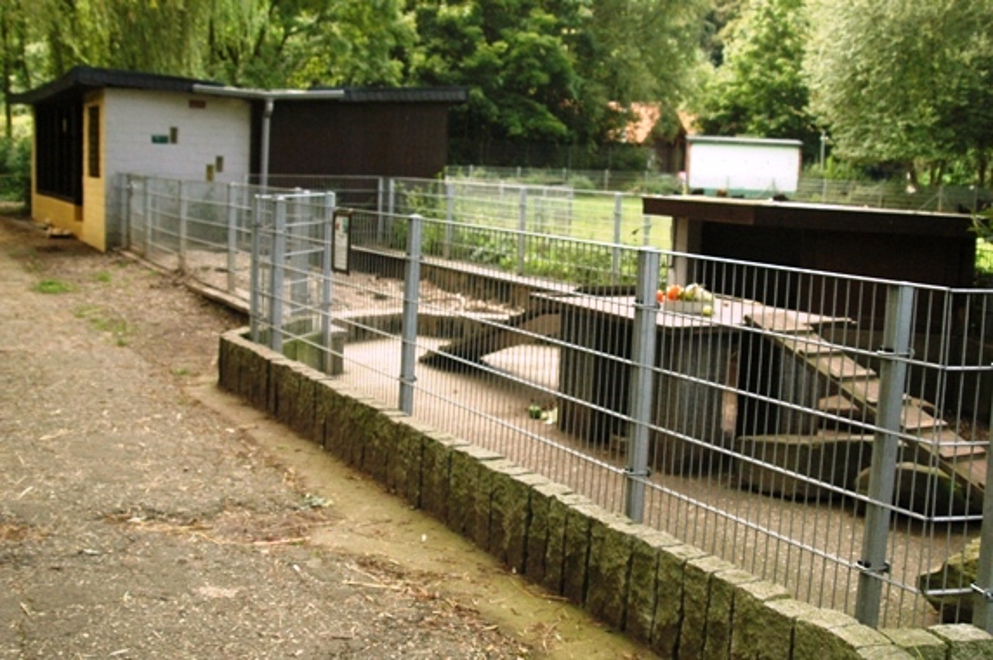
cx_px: 496
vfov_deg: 31.8
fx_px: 1157
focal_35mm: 42
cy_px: 330
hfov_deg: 46.4
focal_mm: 28
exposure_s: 1/1000
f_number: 5
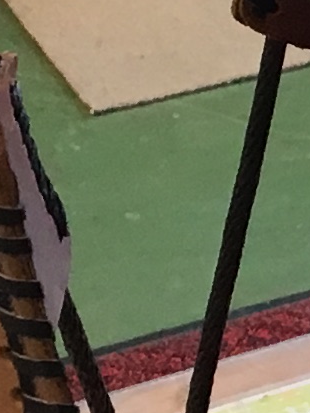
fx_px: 3377
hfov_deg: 5.0
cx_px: 932
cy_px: 96
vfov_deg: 7.0
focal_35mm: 283
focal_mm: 4.15
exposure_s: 1/30
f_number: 2.2
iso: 32
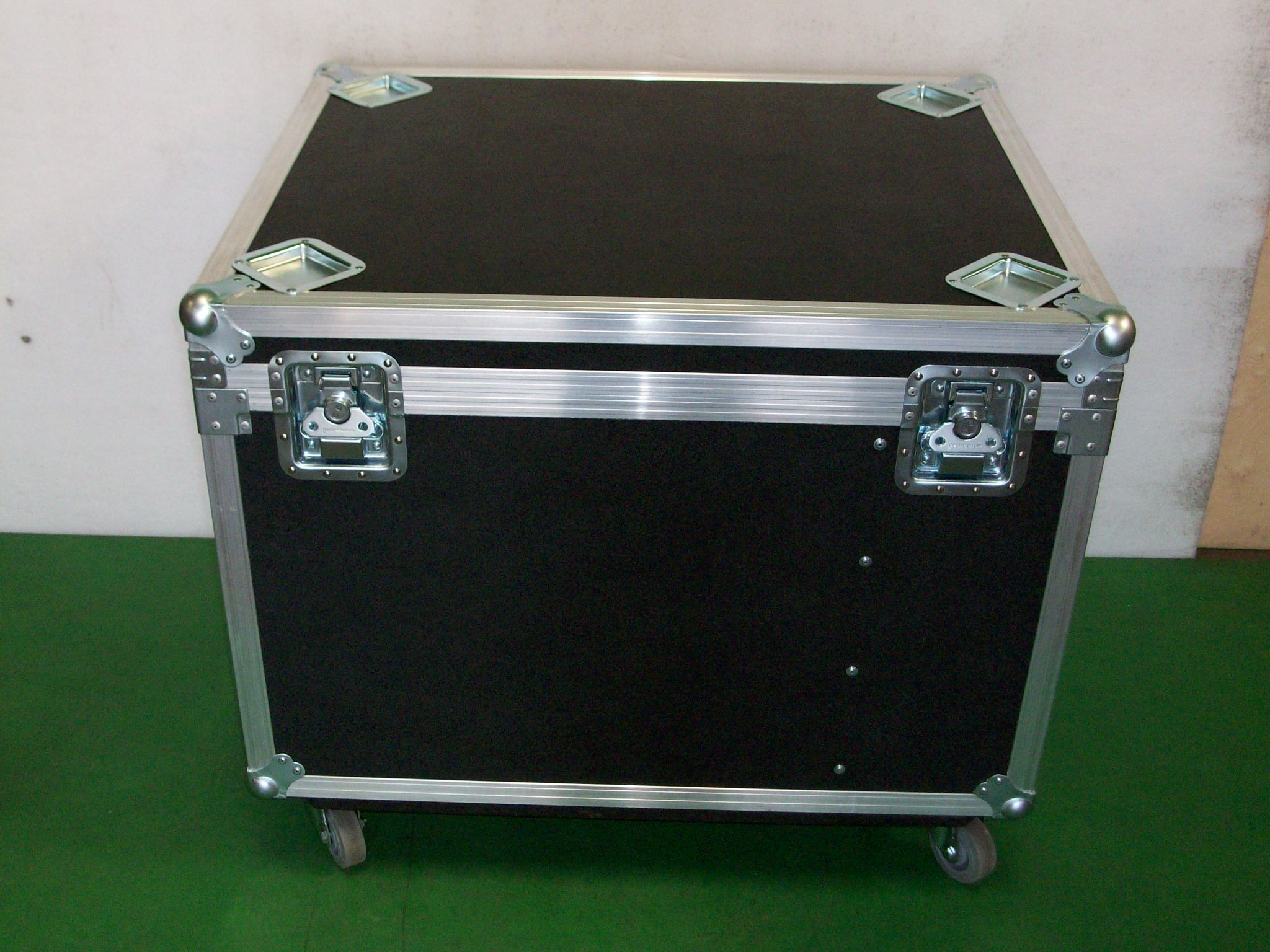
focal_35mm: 42
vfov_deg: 34.3
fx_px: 1541
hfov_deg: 44.8
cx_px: 635
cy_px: 476
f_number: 3.2
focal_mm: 7.1
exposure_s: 1/65.1
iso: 160
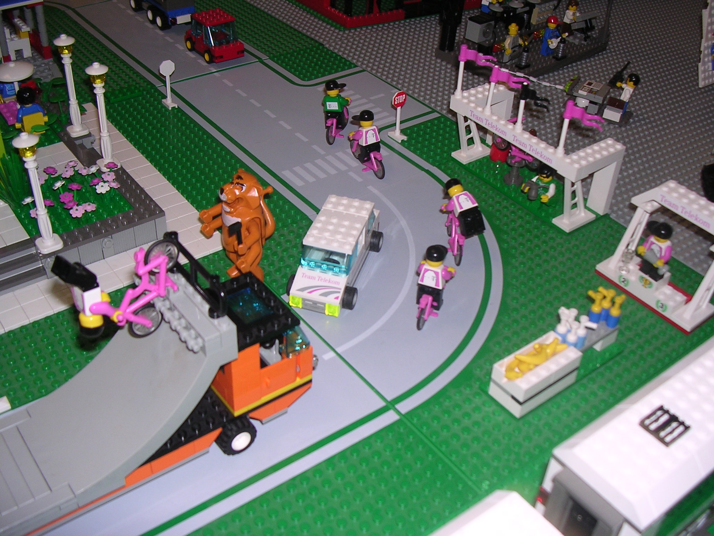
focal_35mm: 38
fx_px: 784
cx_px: 357
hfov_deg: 49.0
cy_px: 268
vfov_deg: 37.7
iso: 100
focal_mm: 5.8
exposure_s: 1/60.1
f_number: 2.8
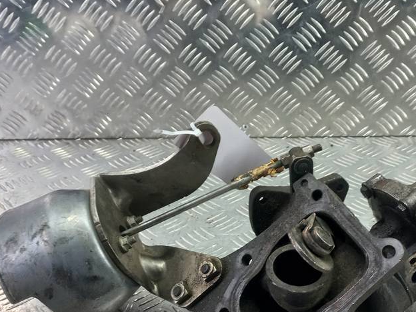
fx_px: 493
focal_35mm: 41
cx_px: 260
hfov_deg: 45.4
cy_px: 220
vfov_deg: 34.6
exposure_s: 1/50
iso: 100
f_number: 1.8
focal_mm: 4.6
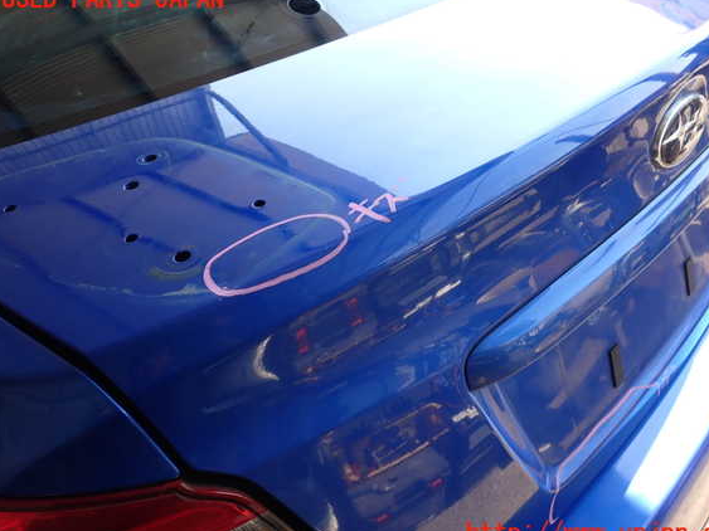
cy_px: 267
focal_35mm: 32
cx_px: 373
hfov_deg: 56.8
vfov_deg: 44.1
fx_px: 655
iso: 100
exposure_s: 1/160
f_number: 3.2
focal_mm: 5.4
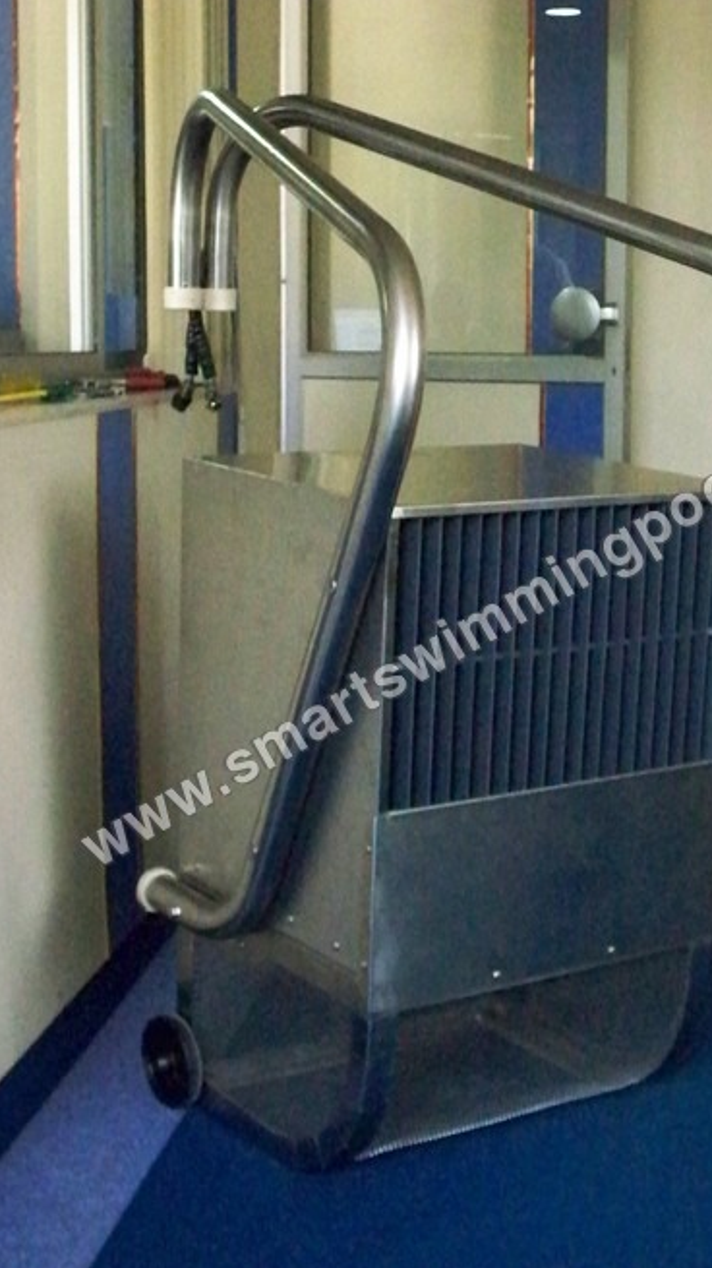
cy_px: 638
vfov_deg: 34.4
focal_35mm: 61
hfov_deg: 19.7
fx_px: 2049
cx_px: 464
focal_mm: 9.7
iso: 3200
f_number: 4
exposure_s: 1/80
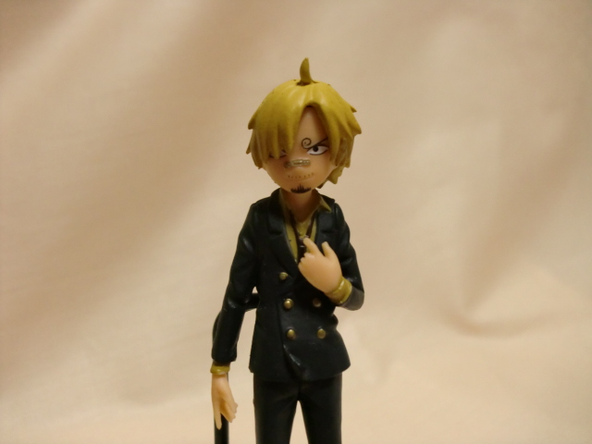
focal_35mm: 35
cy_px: 222
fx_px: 599
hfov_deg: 52.6
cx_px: 296
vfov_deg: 40.7
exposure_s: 1/30
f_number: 3.1
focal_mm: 6.3
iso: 400
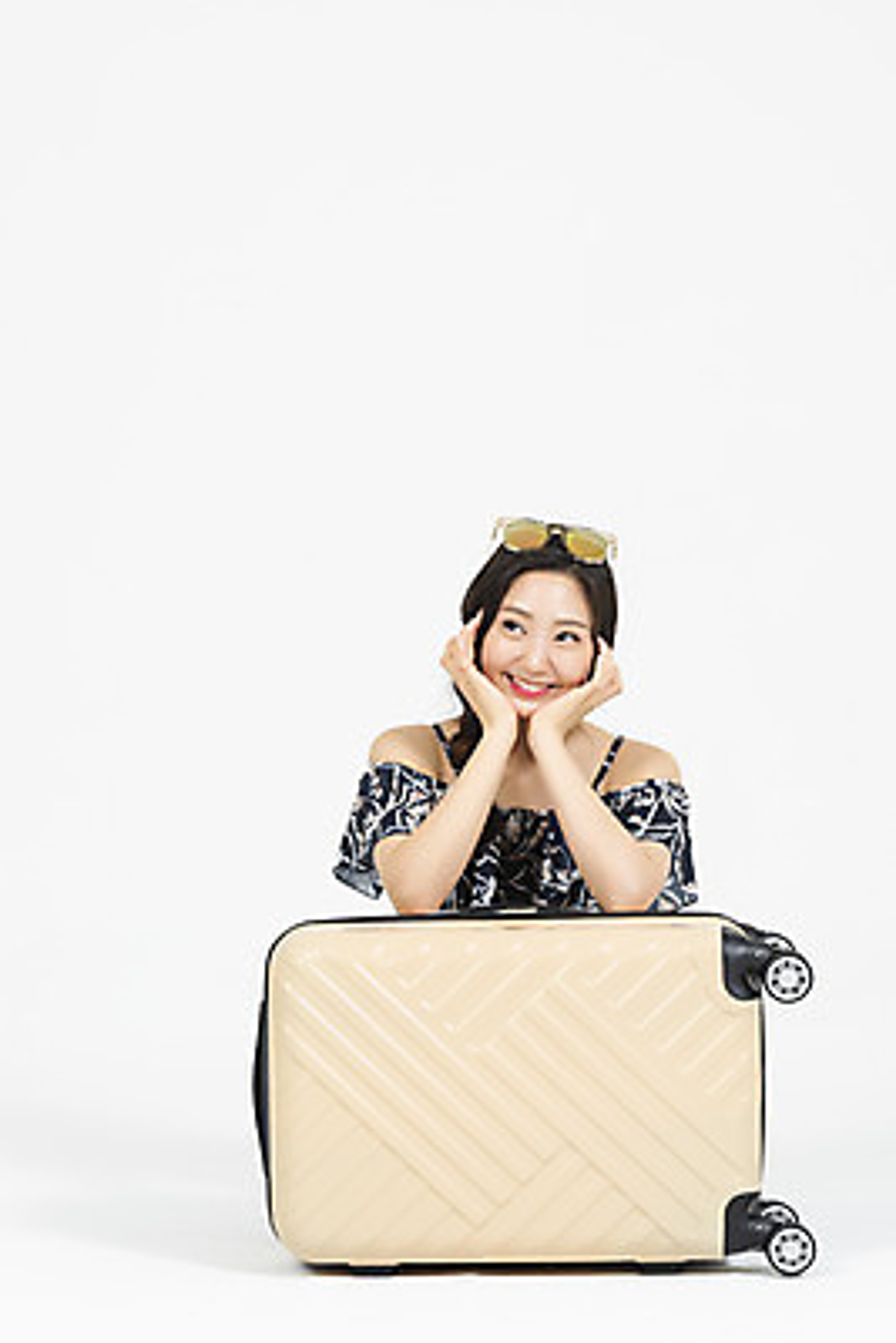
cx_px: 448
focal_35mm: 120
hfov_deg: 11.4
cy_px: 672
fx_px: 4476
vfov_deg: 17.1
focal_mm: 120
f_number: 14
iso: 100
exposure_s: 1/125
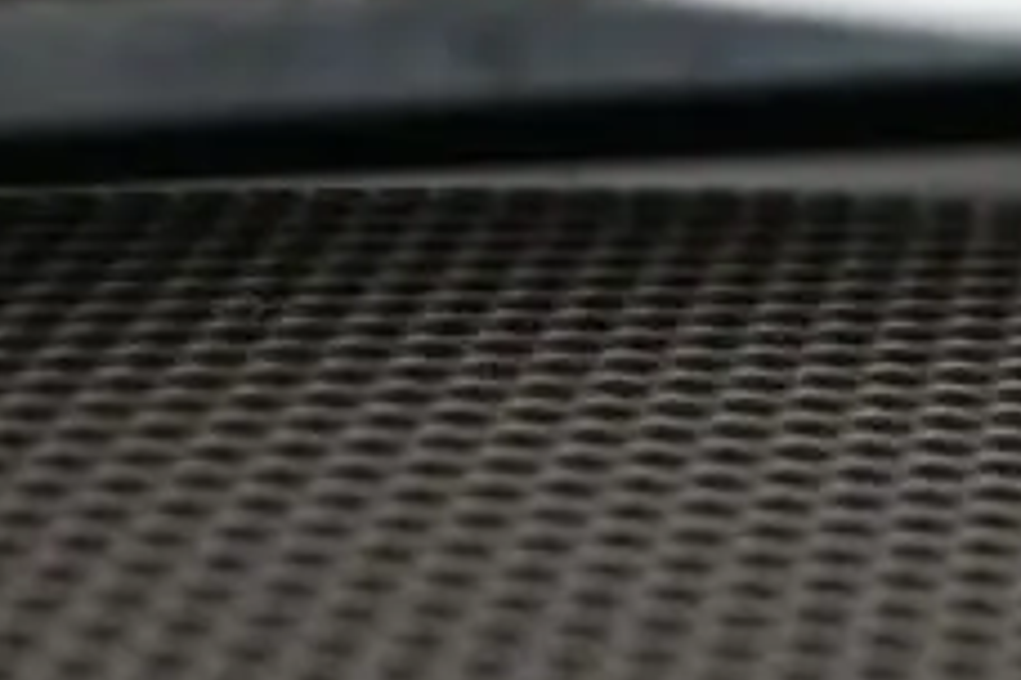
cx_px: 533
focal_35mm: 168
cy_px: -186
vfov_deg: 8.1
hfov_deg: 12.2
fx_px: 4771
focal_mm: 25
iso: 400
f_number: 4.2
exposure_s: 1/160
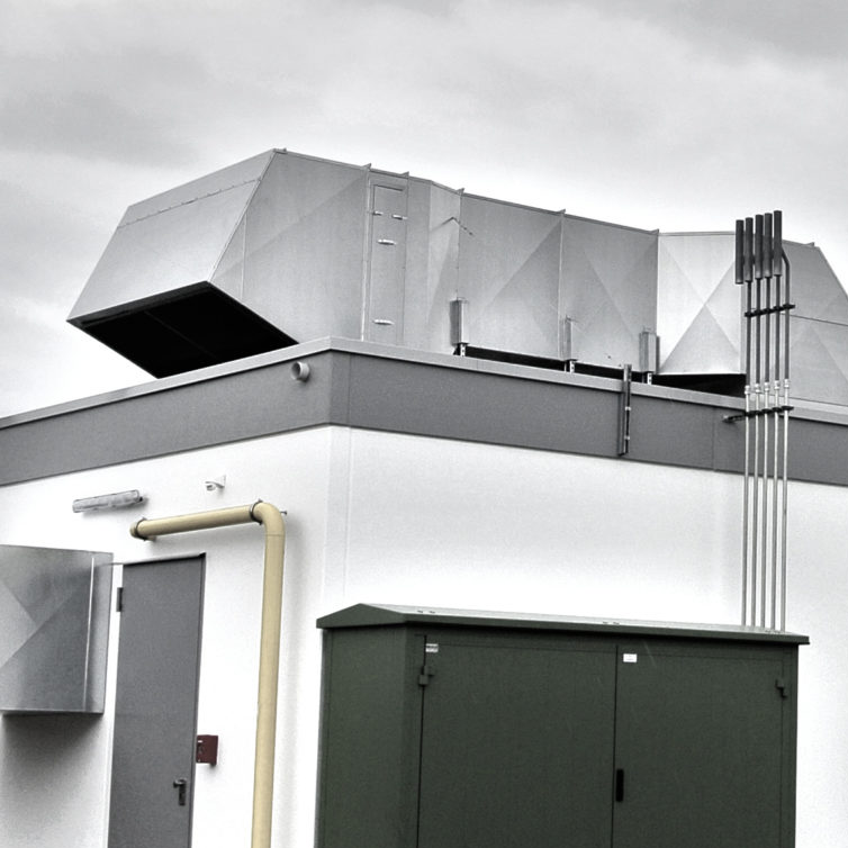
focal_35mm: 78
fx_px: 2162
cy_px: 370
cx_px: 972
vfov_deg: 22.2
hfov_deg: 20.9
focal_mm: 10
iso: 100
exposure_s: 1/320
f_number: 4
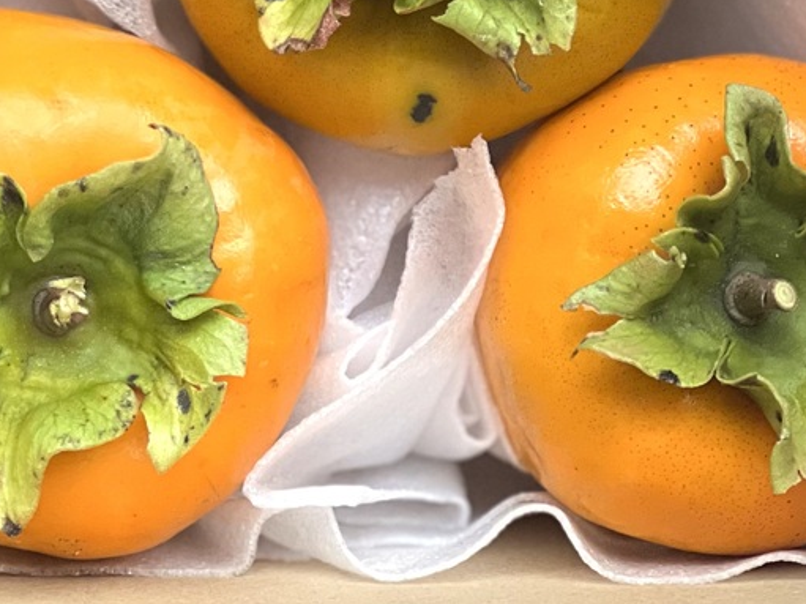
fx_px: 5051
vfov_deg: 6.8
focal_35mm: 217
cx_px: 95
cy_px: -117
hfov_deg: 9.1
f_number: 2.8
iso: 250
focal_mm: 9
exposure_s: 1/78
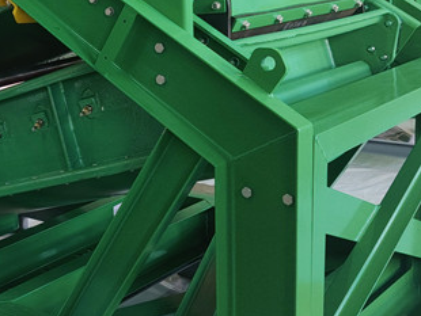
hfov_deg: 27.4
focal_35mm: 67
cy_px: 118
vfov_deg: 21.9
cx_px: 5
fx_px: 815
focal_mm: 4.84
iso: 512
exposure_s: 1/50
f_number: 1.88
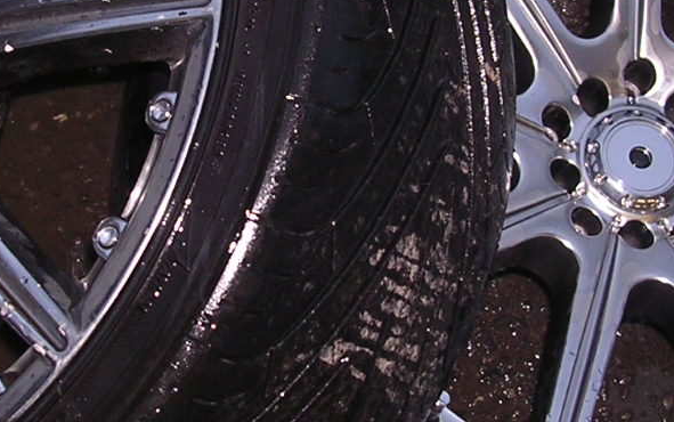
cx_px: 275
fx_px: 2003
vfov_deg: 12.0
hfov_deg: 19.1
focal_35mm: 109
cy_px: 75
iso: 121
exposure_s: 1/60.1
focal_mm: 5.8
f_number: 2.8
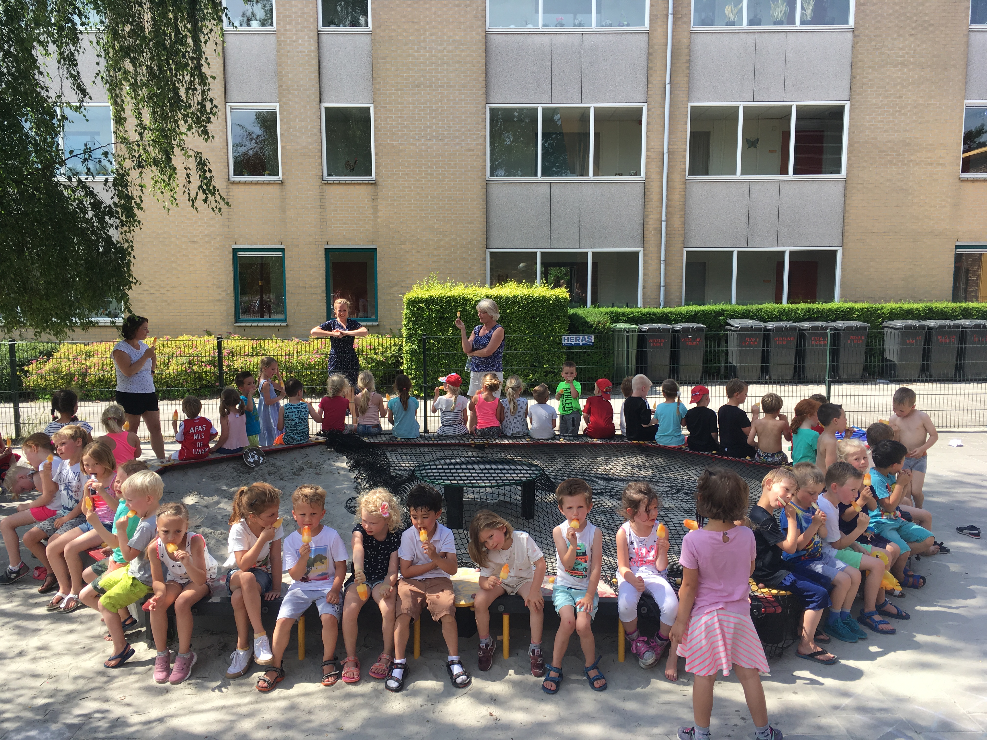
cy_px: 370
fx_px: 827
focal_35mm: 29
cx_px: 494
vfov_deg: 48.2
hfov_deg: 61.7
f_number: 2.2
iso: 25
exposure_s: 1/680
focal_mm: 4.15
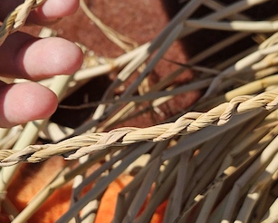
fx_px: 650
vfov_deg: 19.3
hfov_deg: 24.0
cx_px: 188
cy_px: 170
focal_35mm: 79
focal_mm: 5.4
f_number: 1.8
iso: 25
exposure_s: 1/2027
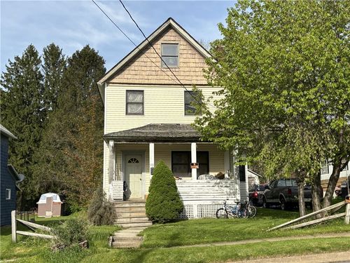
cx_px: 175
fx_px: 415
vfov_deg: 35.1
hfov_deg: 45.8
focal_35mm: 41
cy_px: 132
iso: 50
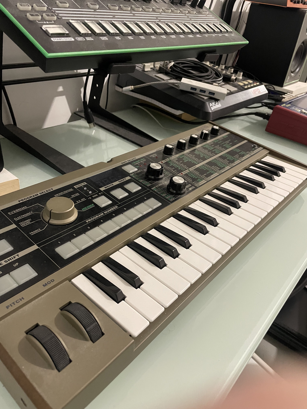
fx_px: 307
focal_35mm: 26
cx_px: 154
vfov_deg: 67.3
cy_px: 204
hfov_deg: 53.1
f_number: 1.6
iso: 500
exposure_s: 1/43
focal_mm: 4.2
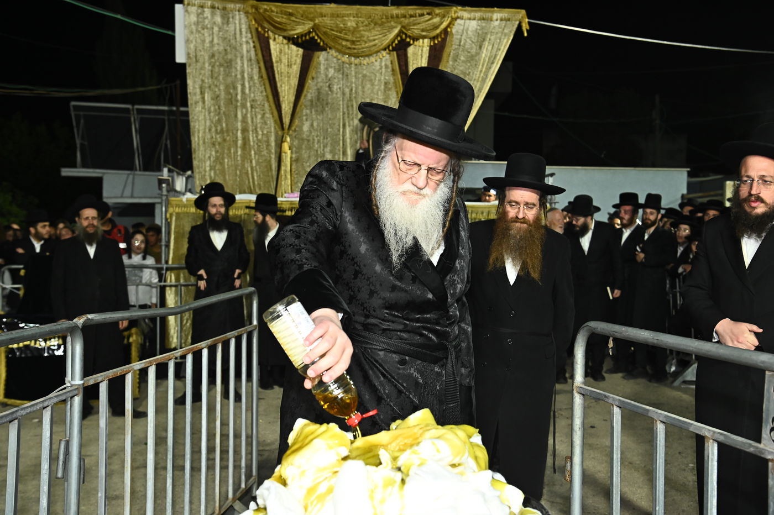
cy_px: 258
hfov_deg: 43.6
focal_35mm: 45
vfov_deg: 29.8
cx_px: 387
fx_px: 967
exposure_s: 1/125
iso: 2000
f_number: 5.6
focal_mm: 45
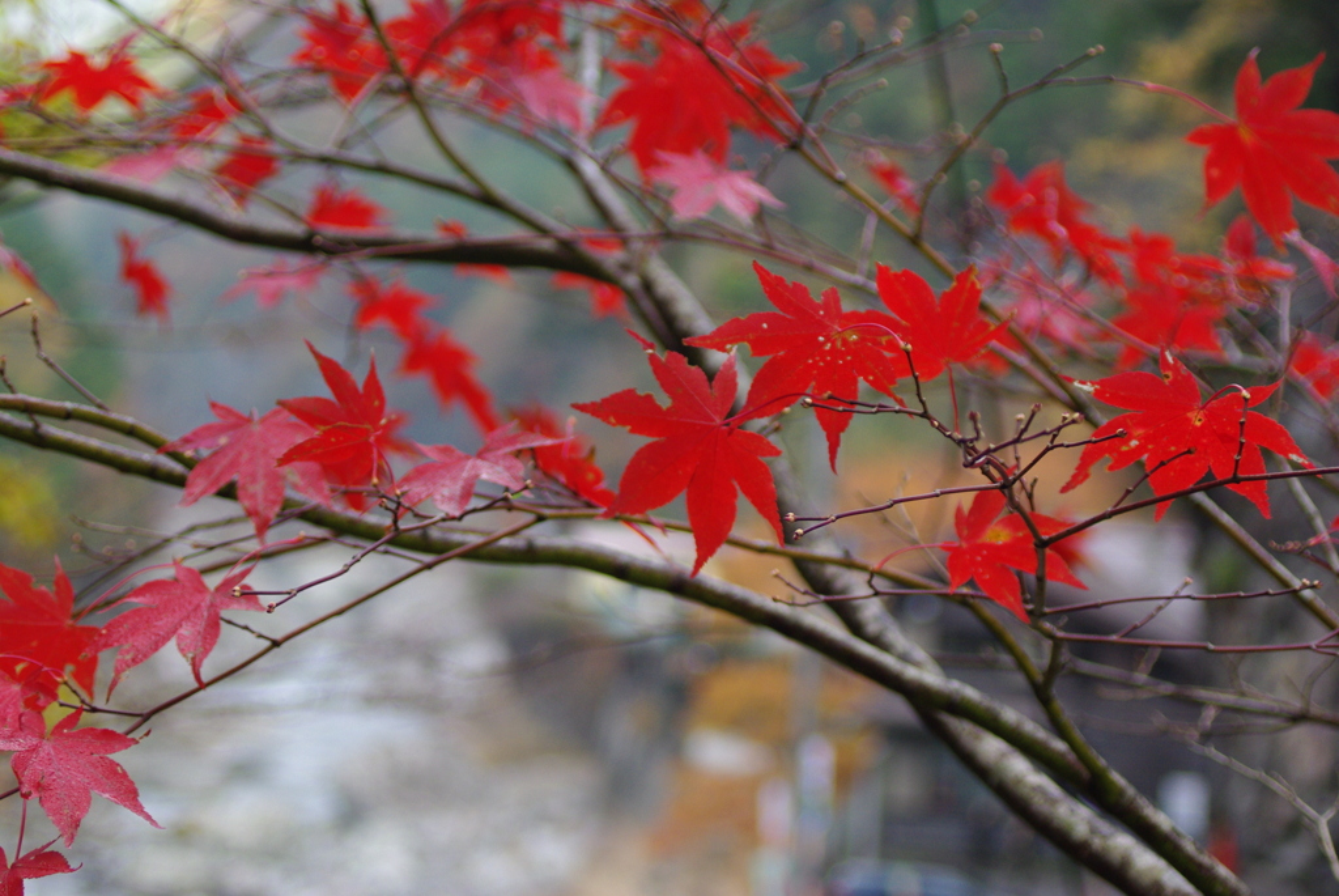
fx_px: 4468
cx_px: 670
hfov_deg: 17.0
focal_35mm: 120
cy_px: 448
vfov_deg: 11.4
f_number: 5.6
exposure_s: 1/90
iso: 400
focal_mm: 80
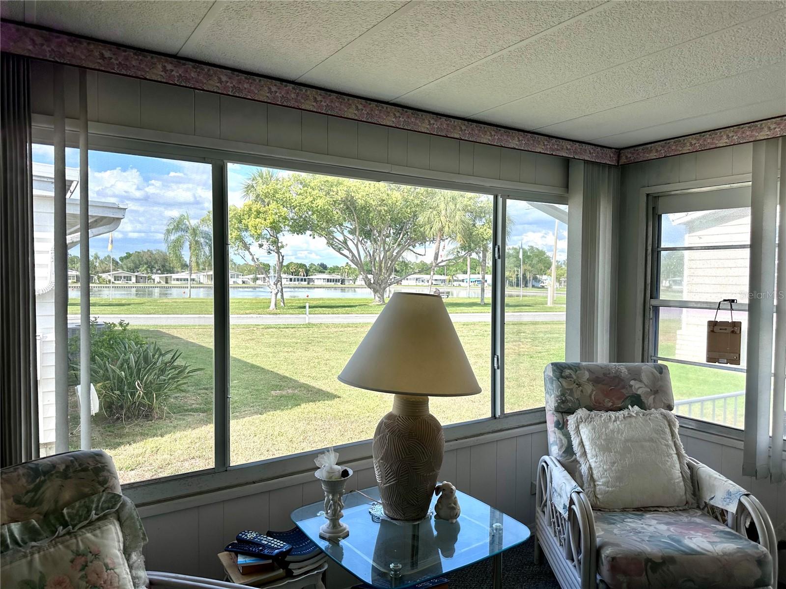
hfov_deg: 71.6
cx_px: 393
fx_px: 545
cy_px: 294
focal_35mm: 24
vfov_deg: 56.8
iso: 80
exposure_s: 1/1949
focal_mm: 6.86
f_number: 1.78
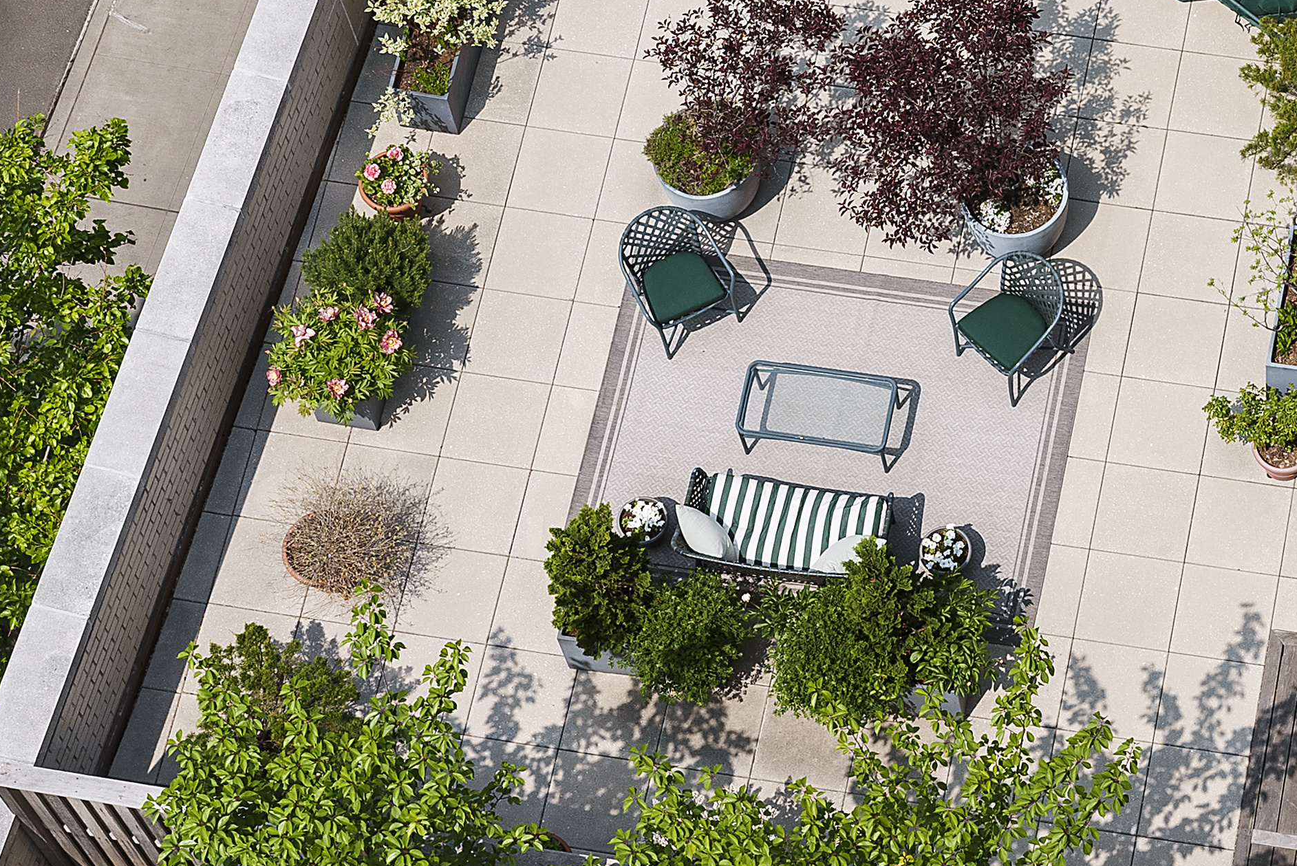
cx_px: 1126
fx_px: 4506
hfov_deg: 16.2
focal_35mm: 125
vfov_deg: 10.9
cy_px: 29
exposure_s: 1/400
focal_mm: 57
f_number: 11
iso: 200
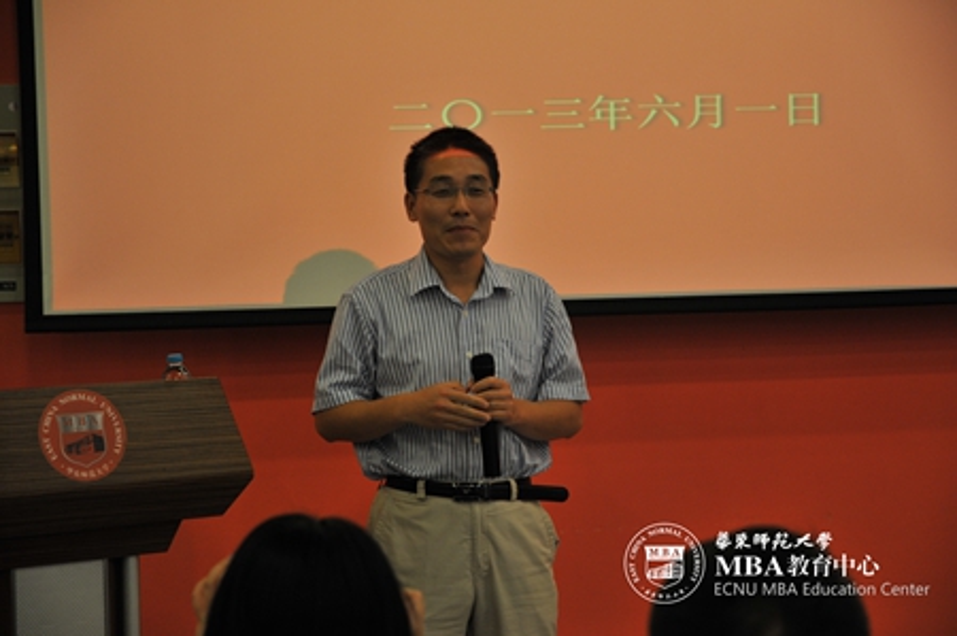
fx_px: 2788
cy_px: 318
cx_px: 478
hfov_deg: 19.5
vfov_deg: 13.0
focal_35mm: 105
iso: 400
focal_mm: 70
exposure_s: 1/60
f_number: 4.5
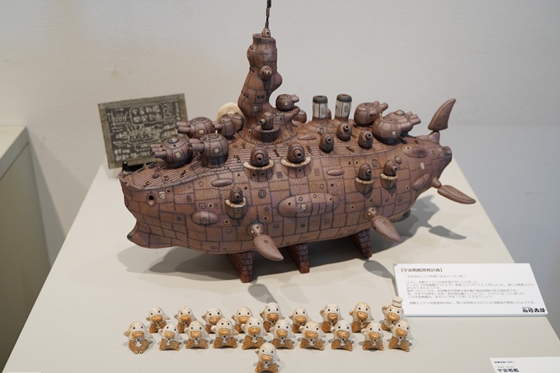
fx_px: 653
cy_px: 186
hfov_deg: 46.4
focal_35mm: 42
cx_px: 280
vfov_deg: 31.9
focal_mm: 28
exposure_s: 1/50
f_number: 2.8
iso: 320
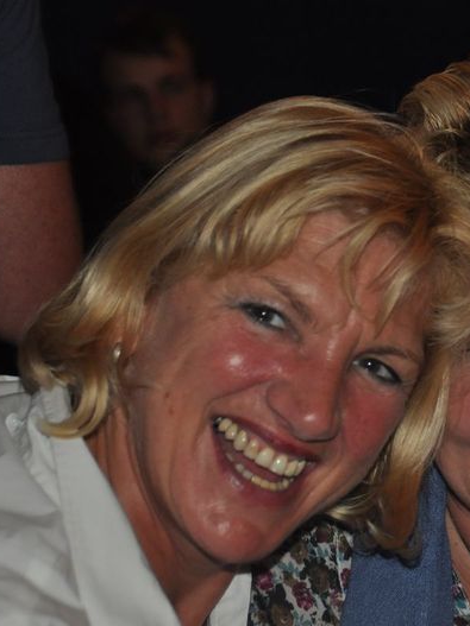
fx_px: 2771
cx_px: 384
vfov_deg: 12.9
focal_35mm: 153
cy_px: 314
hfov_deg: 9.7
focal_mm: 70
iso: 800
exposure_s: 1/60
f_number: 5.3
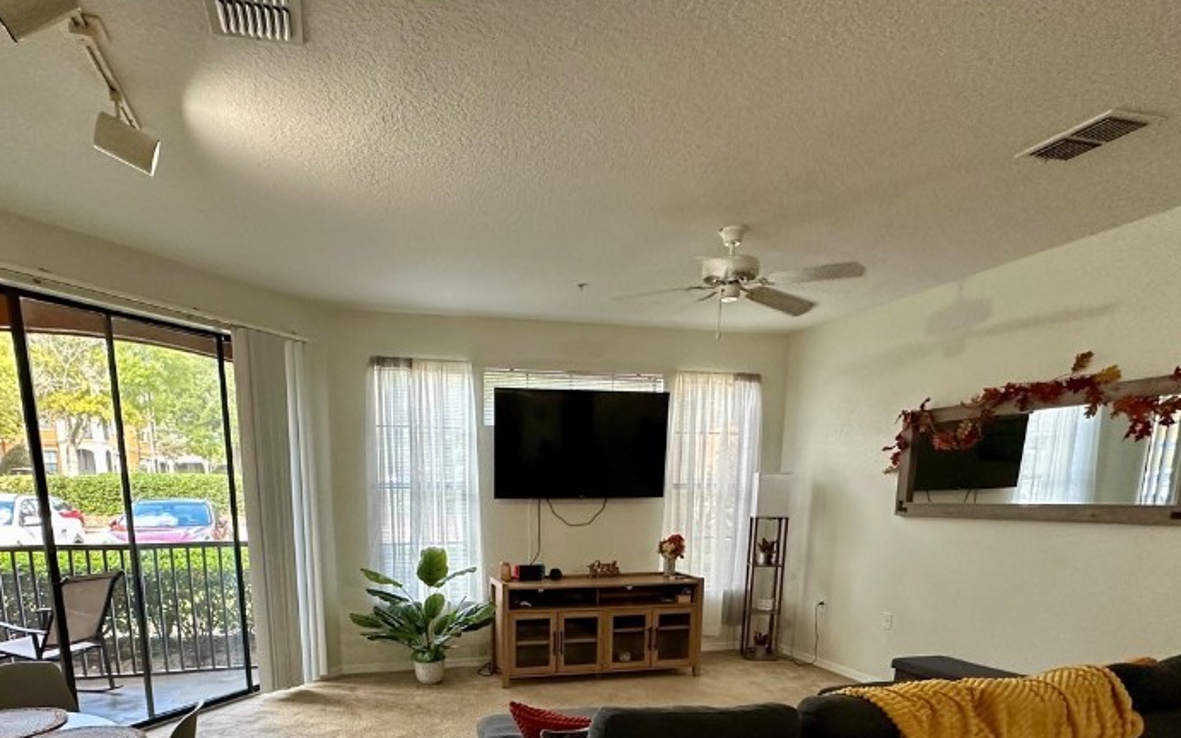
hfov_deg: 79.2
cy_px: 634
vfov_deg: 50.2
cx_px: 511
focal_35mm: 22
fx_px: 708
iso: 250
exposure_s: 1/120
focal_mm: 2.22
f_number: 2.2
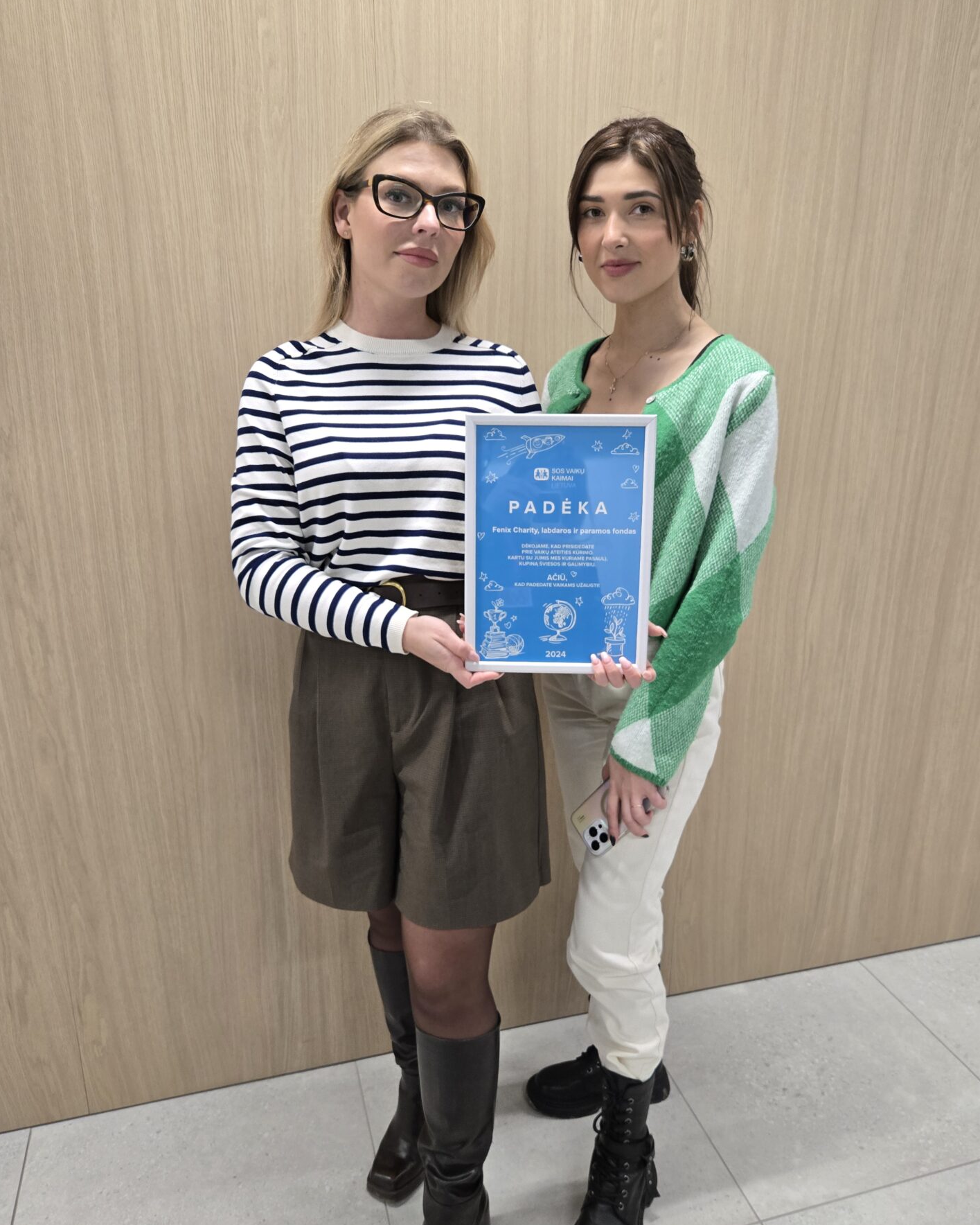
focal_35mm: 26
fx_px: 942
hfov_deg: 54.9
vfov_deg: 65.8
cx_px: 517
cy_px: 680
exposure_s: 1/100
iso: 400
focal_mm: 5.4
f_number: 1.8
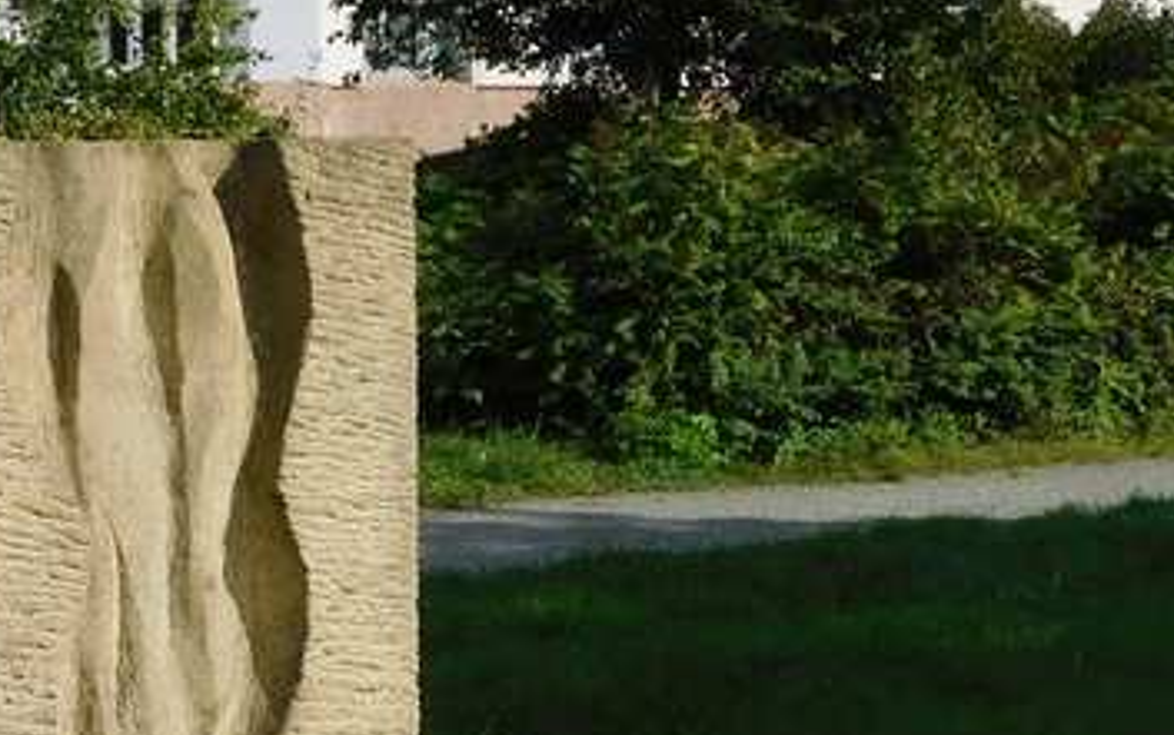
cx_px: 73
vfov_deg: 14.5
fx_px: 2881
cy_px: 595
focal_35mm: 90
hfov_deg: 22.4
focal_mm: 5.3
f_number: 6.4
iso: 125
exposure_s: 1/640
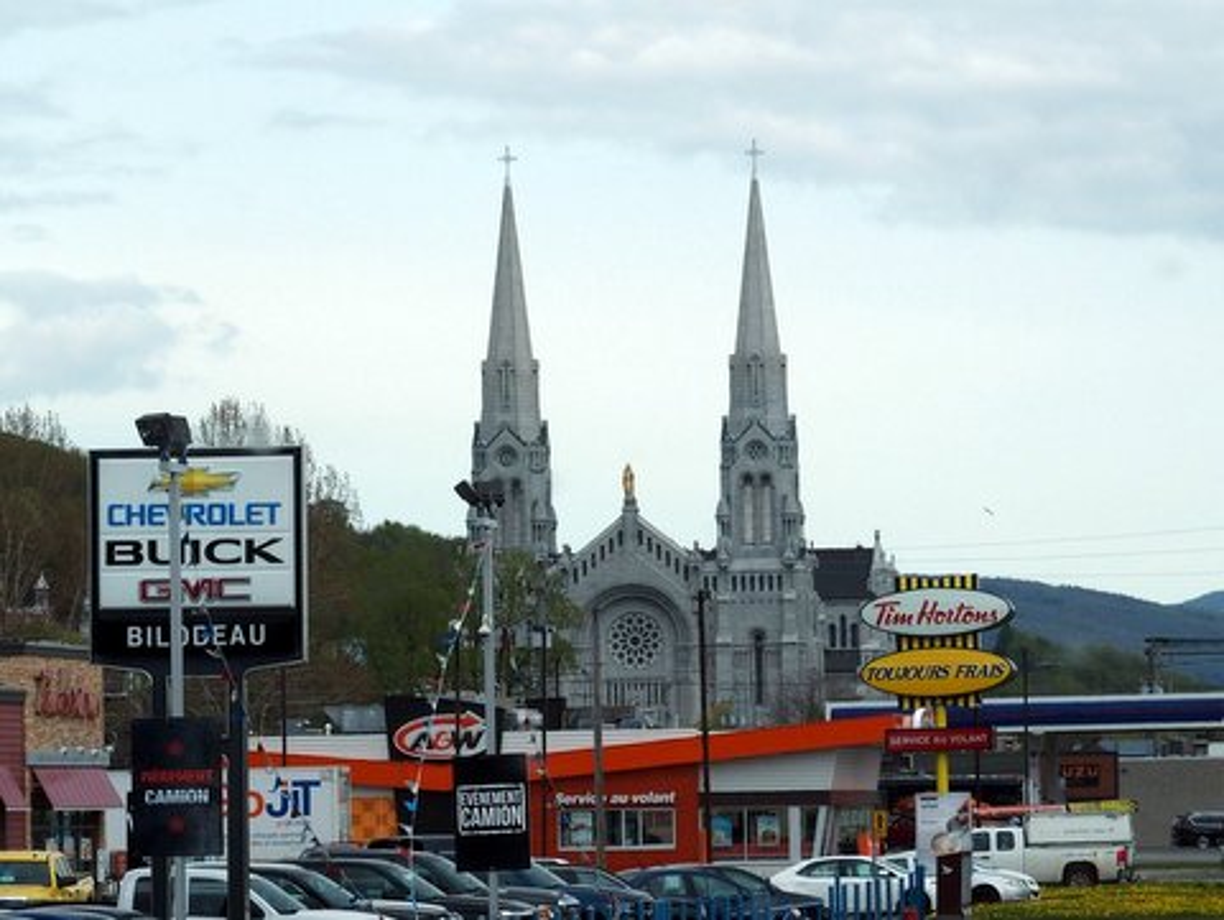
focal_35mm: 165
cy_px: 460
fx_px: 5840
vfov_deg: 9.0
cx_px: 612
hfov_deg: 12.0
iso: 100
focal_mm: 35
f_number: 4.5
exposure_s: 1/800
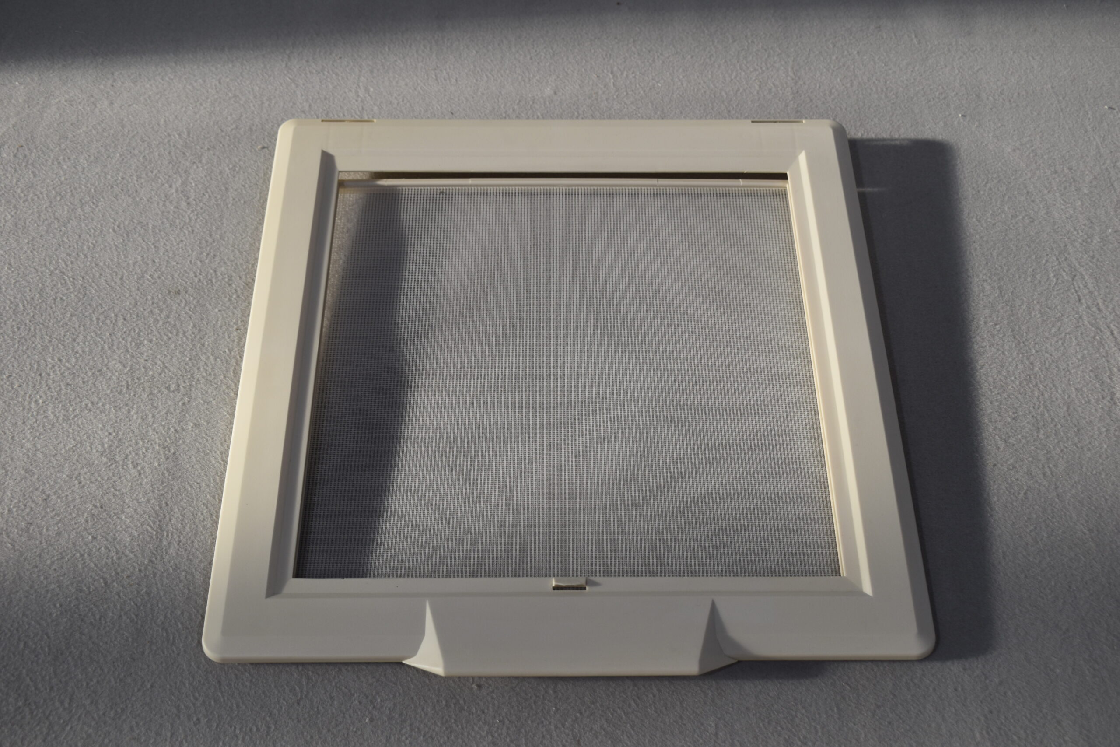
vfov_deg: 33.0
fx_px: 1260
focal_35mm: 40
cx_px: 560
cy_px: 374
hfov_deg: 47.9
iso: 200
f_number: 6.3
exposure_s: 1/250
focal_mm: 27
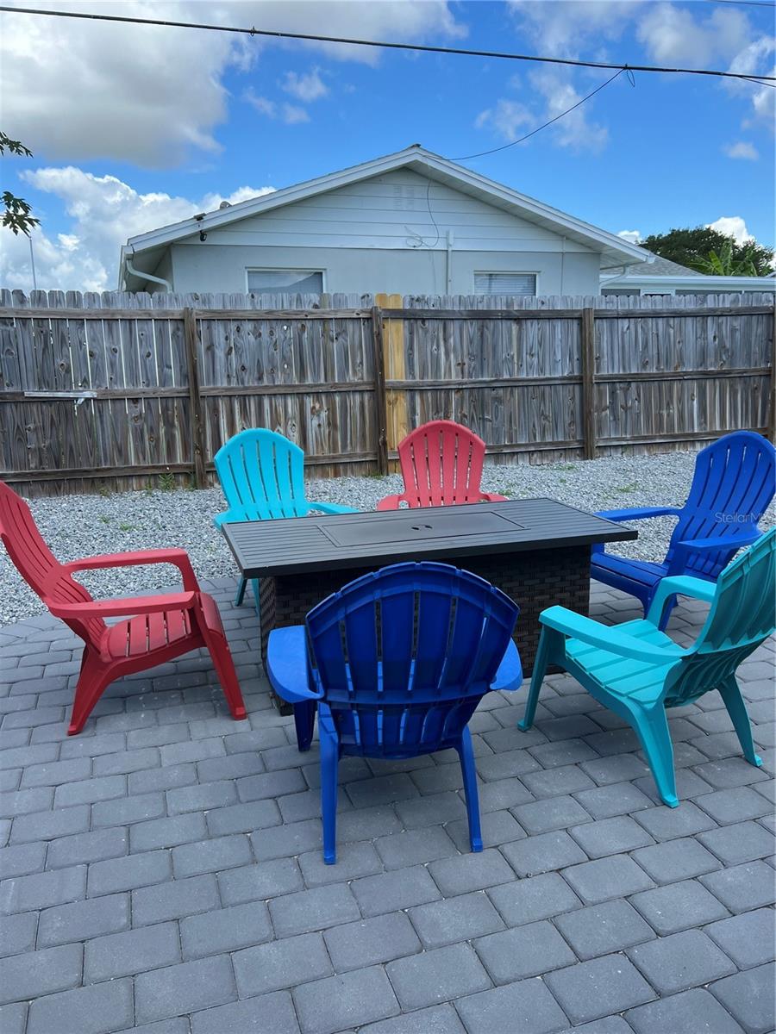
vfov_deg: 67.3
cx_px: 388
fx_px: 777
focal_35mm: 26
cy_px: 517
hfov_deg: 53.1
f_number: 1.5
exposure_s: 1/1869
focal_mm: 5.7
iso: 50
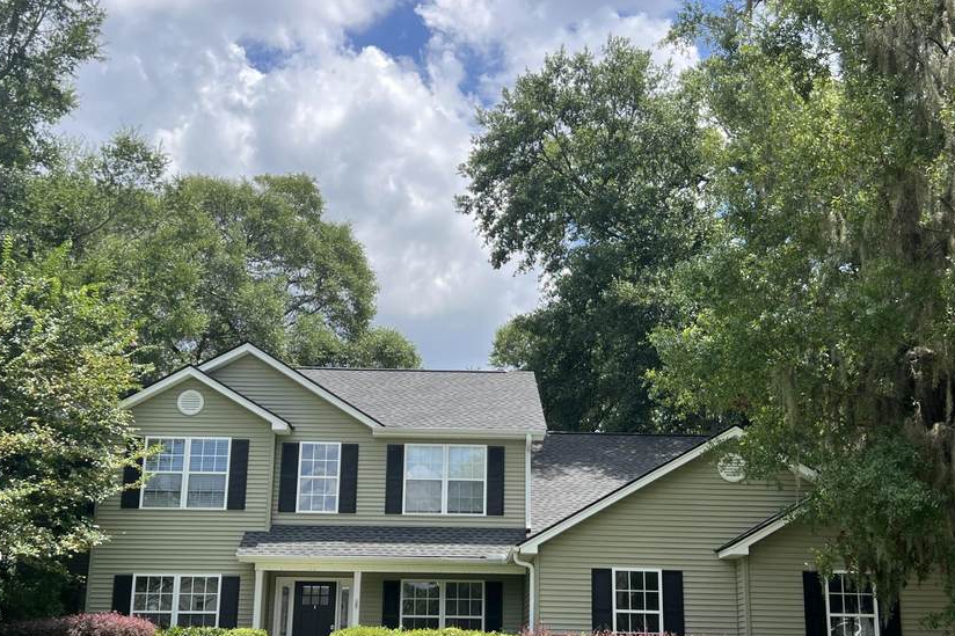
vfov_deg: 31.7
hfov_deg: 46.4
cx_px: 469
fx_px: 1114
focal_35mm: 42
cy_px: 407
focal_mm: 5.7
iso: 50
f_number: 1.5
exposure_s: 1/2571
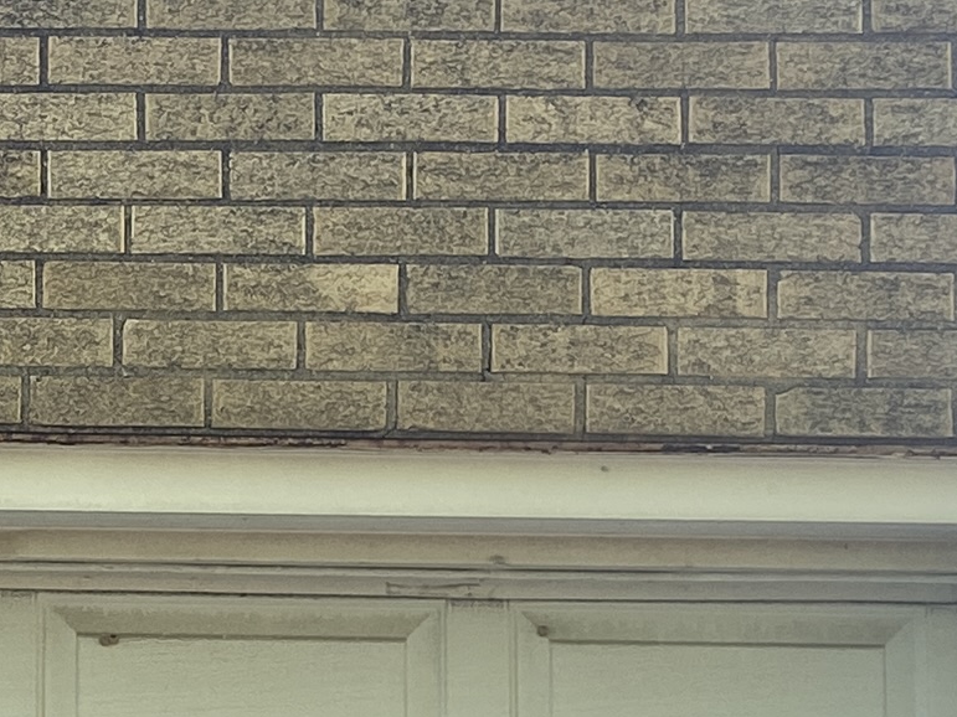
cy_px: 662
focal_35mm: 136
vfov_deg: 10.8
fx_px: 3759
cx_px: -186
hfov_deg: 14.1
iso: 32
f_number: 1.8
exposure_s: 1/465
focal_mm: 4.25
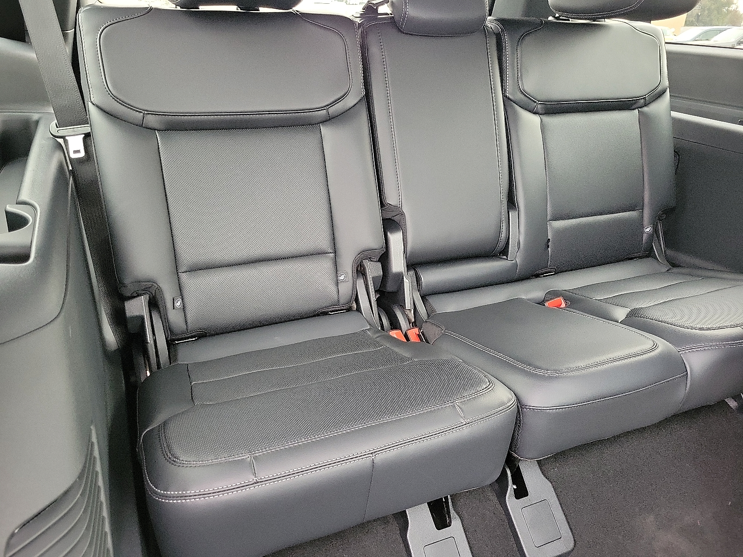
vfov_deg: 53.1
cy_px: 278
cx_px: 372
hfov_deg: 67.3
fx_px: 558
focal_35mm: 26
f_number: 1.8
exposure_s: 1/19
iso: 358
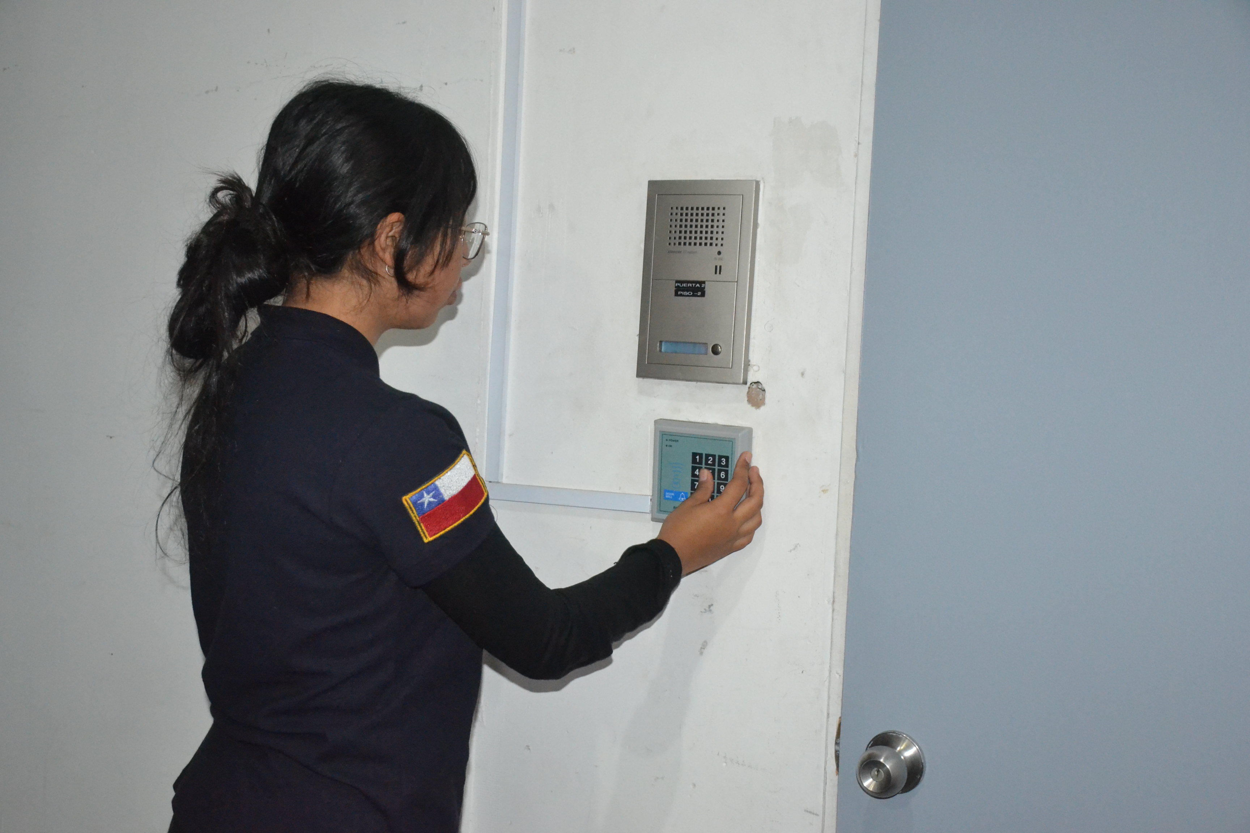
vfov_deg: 28.1
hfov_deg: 41.1
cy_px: 416
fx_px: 1667
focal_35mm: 48
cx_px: 625
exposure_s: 1/60
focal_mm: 32
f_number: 4
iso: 3200
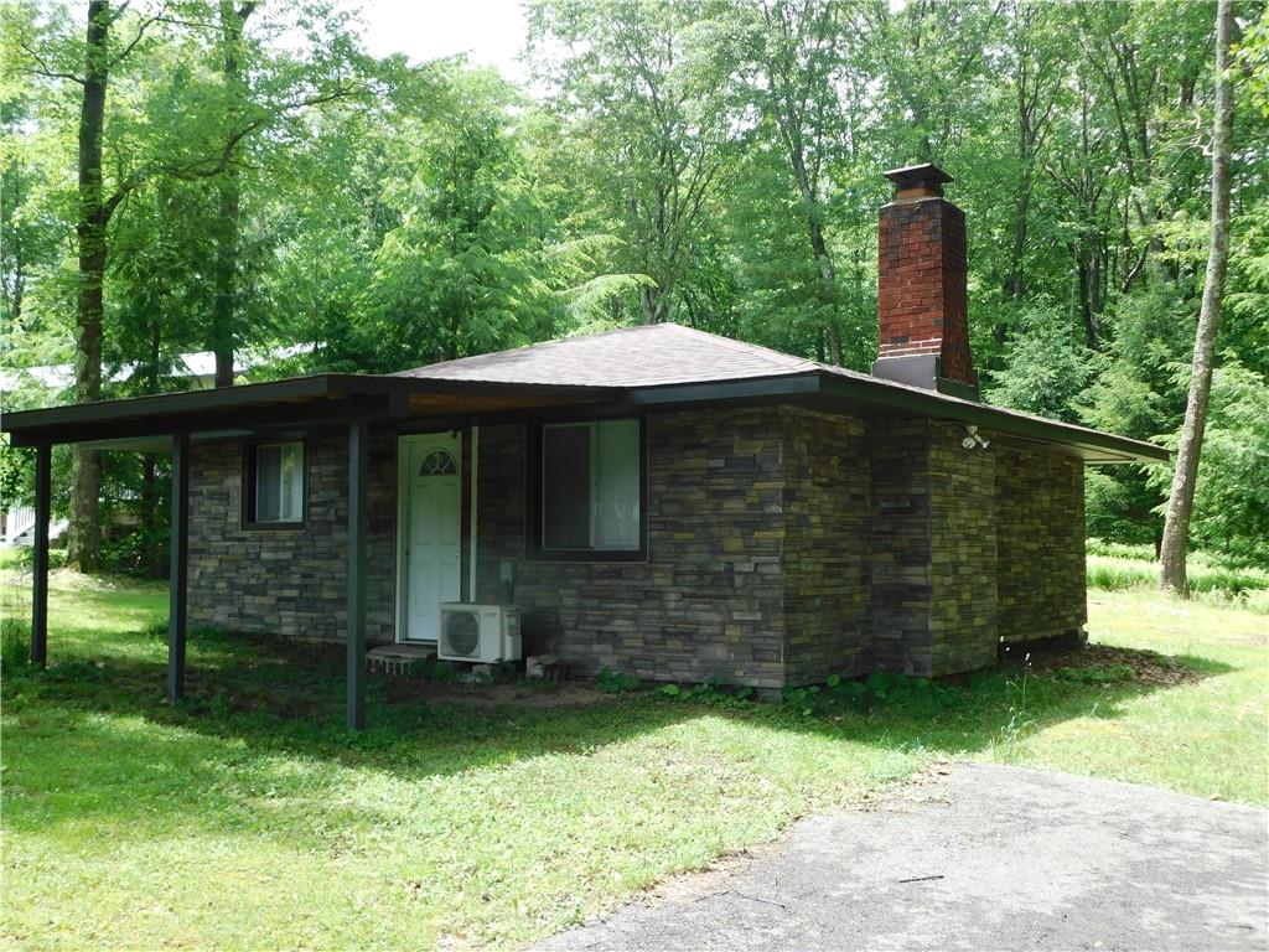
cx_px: 634
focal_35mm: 36
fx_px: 1320
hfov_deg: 51.4
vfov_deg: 39.7
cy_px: 476
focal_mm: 6.3
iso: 125
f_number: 3.5
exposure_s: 1/250
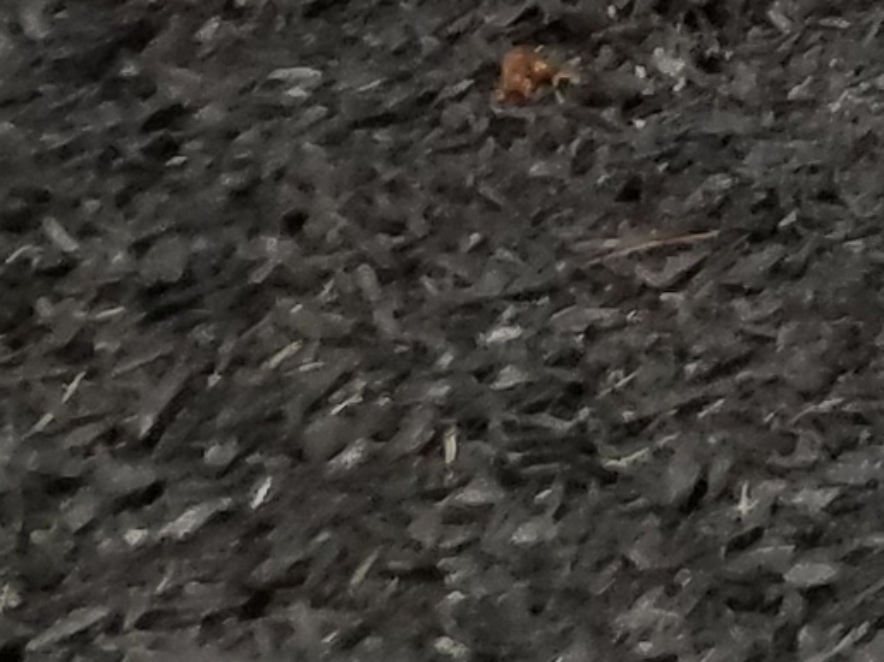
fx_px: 5207
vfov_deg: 6.7
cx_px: 3400
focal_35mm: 204
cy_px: -1266
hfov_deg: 7.4
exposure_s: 1/2680
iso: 40
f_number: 1.7
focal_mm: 4.2
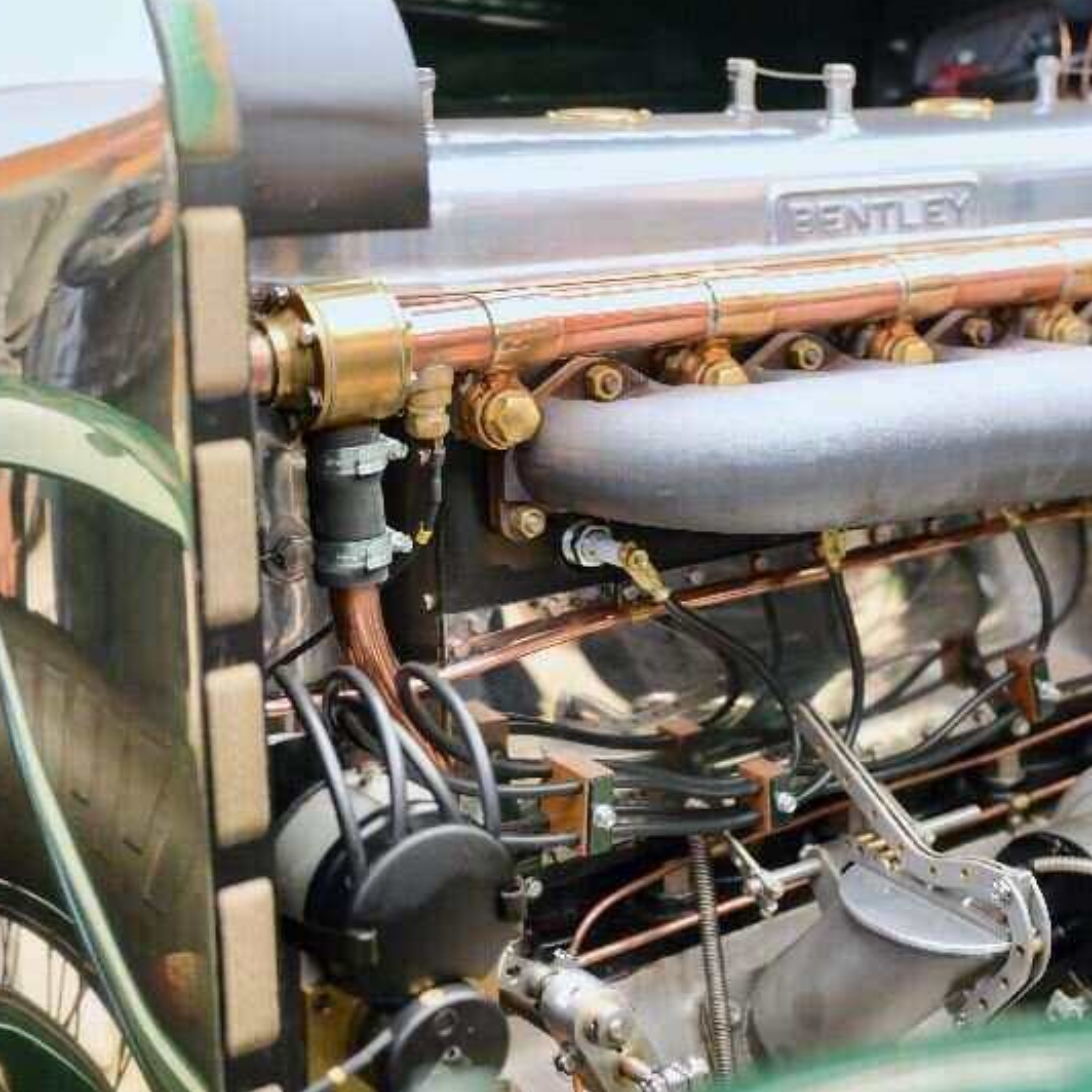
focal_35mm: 54
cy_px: 395
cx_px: 1026
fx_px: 1927
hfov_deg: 30.0
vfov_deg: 31.5
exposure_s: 1/40
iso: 500
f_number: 2.8
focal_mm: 33
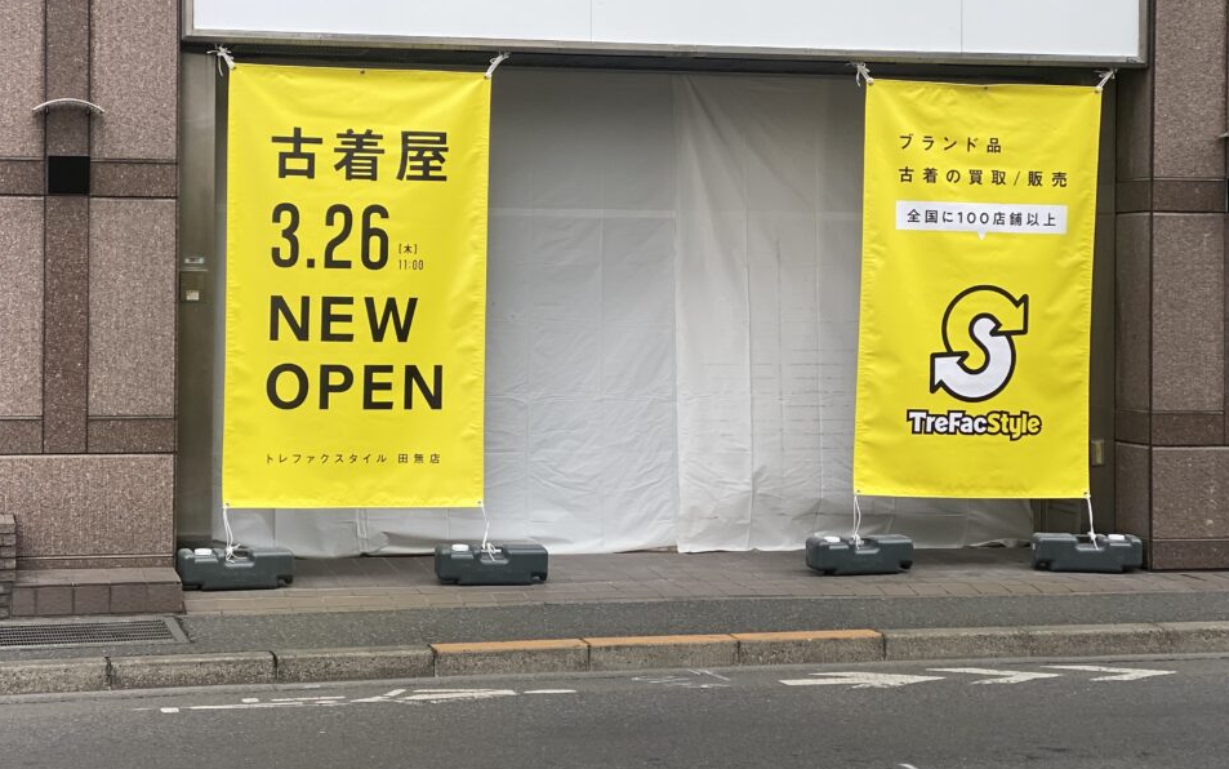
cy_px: 292
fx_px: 2479
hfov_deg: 27.8
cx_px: 544
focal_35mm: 74
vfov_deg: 17.6
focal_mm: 6
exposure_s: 1/480
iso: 20
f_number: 2
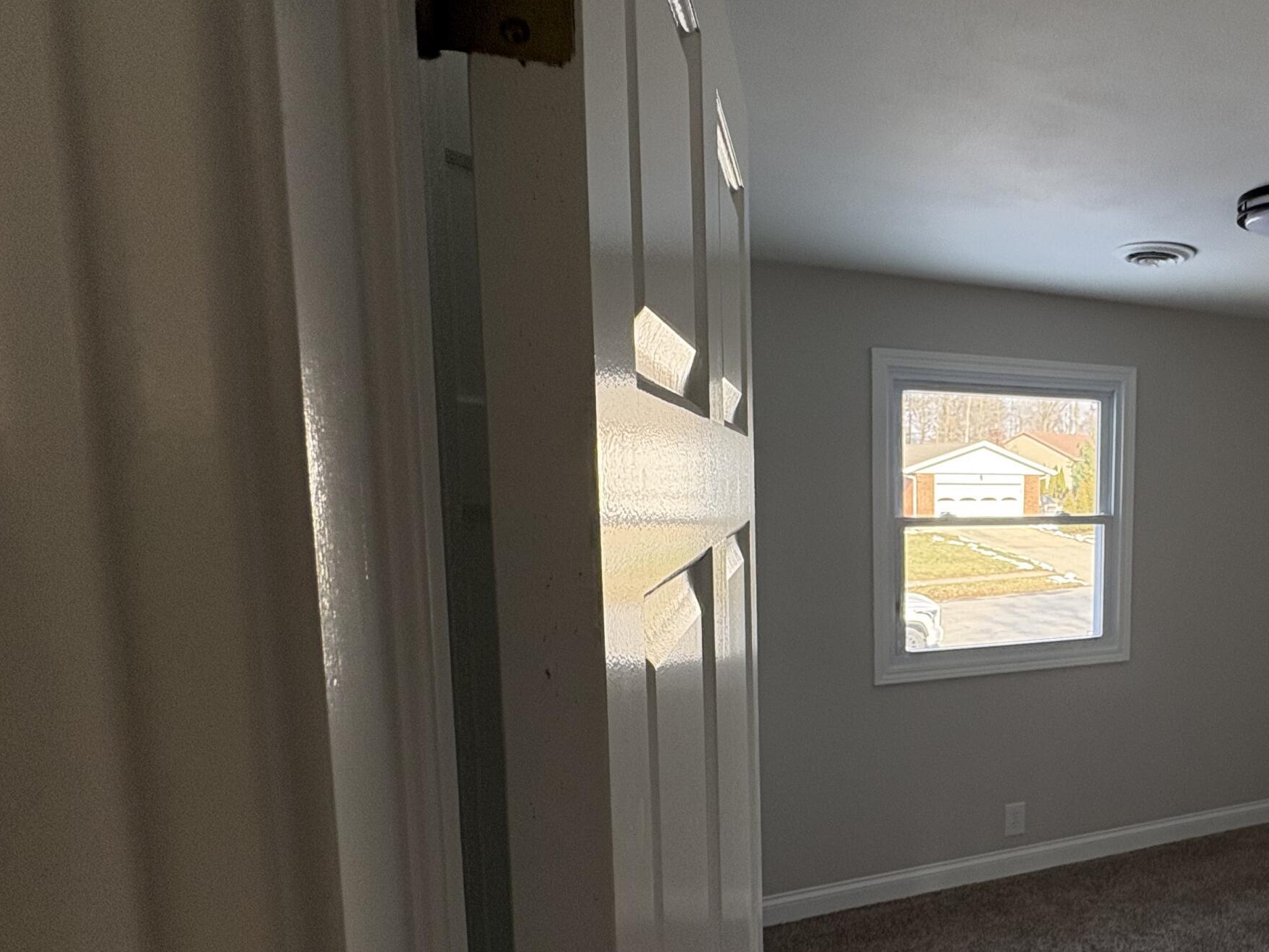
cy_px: 569
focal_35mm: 24
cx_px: 1051
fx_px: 880
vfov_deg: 56.4
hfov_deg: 64.0
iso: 125
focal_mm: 2.22
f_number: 2.2
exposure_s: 1/99
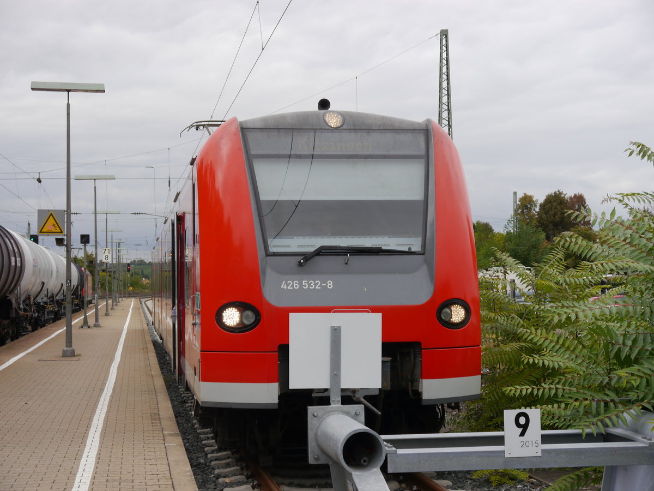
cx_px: 327
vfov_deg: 21.6
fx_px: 1285
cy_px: 246
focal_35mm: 68
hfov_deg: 28.6
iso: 160
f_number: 6.3
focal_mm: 34
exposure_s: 1/125
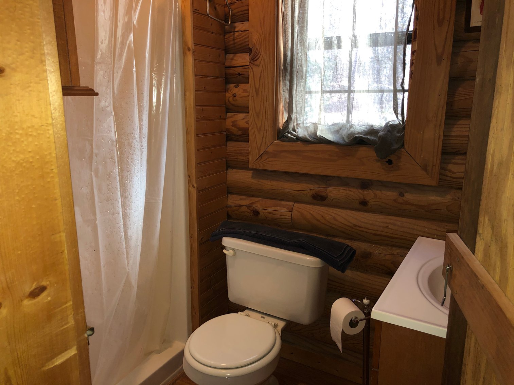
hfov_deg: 63.4
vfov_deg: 49.8
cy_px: 192
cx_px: 257
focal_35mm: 28
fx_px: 416
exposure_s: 1/18
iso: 32
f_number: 1.8
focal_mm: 3.99
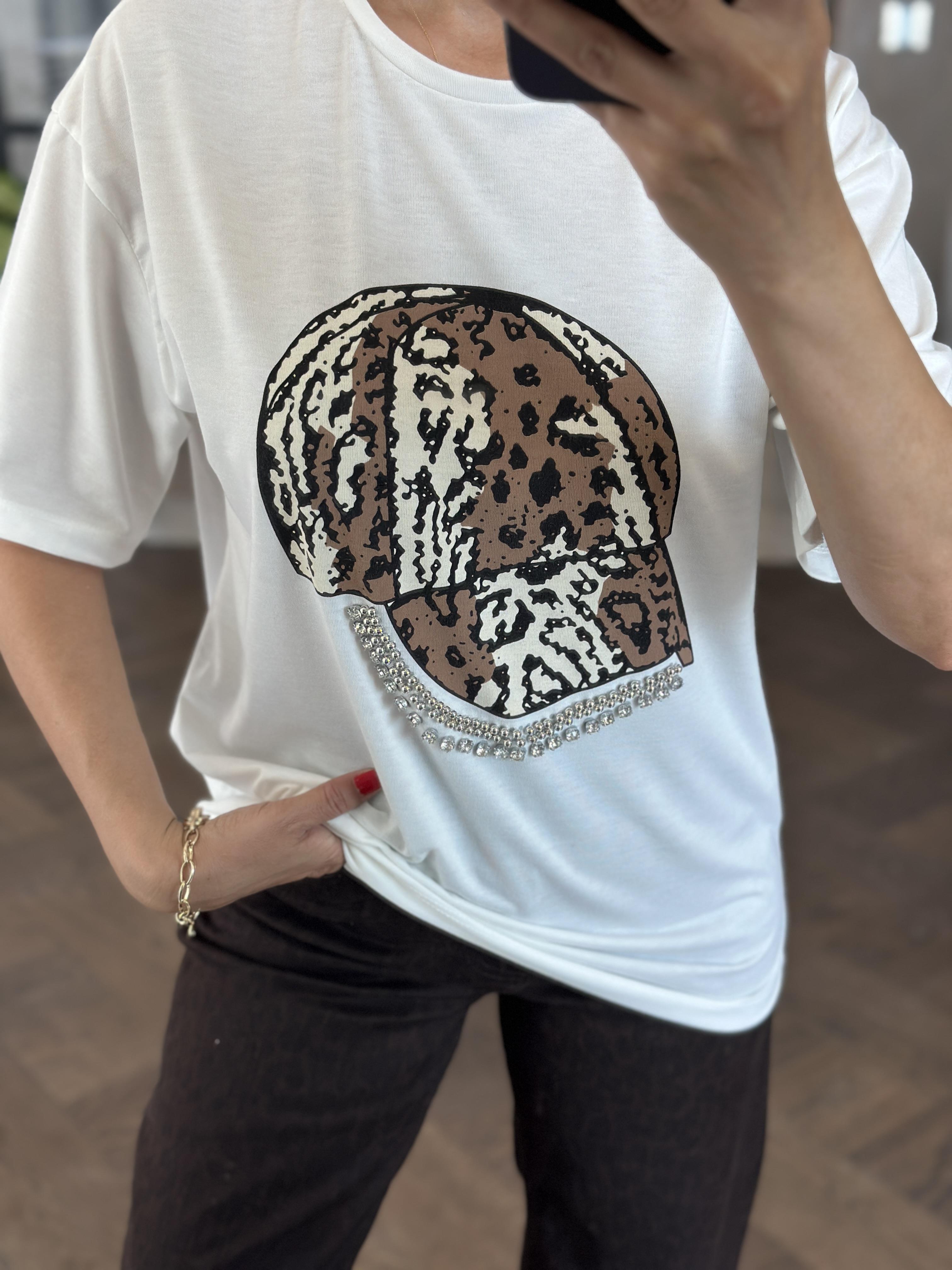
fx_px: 1760
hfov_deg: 30.3
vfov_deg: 39.7
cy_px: 635
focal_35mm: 48
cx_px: 476
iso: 125
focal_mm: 6.86
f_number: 1.78
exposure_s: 1/171
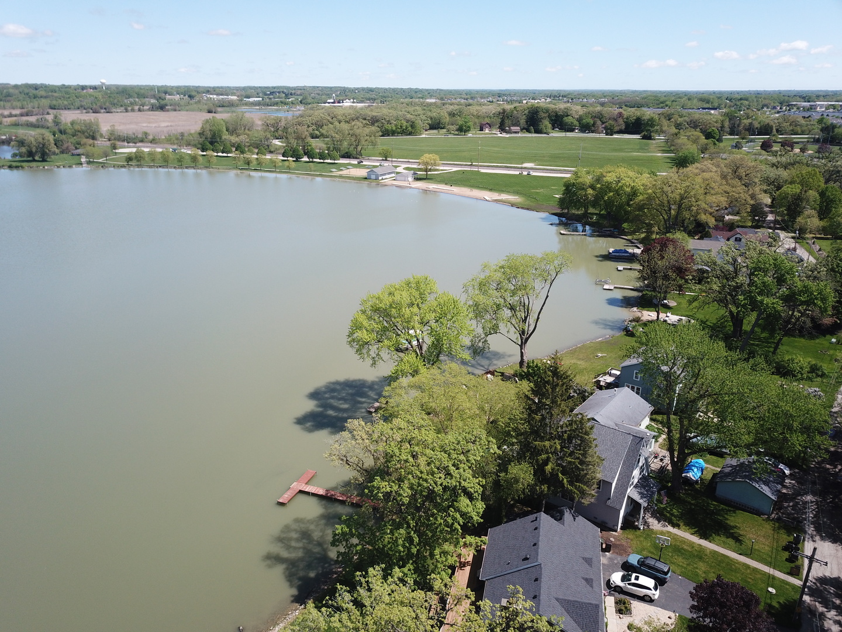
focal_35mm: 26
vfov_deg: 53.1
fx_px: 632
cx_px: 421
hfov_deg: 67.3
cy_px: 316
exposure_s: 1/1037
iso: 100
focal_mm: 4.73
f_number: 2.2
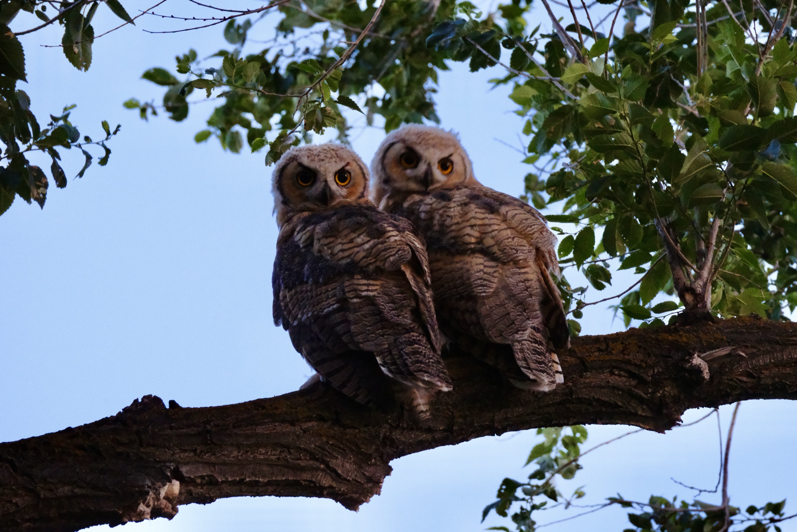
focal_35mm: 900
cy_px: 266
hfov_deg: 2.3
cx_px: 398
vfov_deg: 1.5
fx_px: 19923
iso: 12800
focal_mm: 600
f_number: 8
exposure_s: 1/26
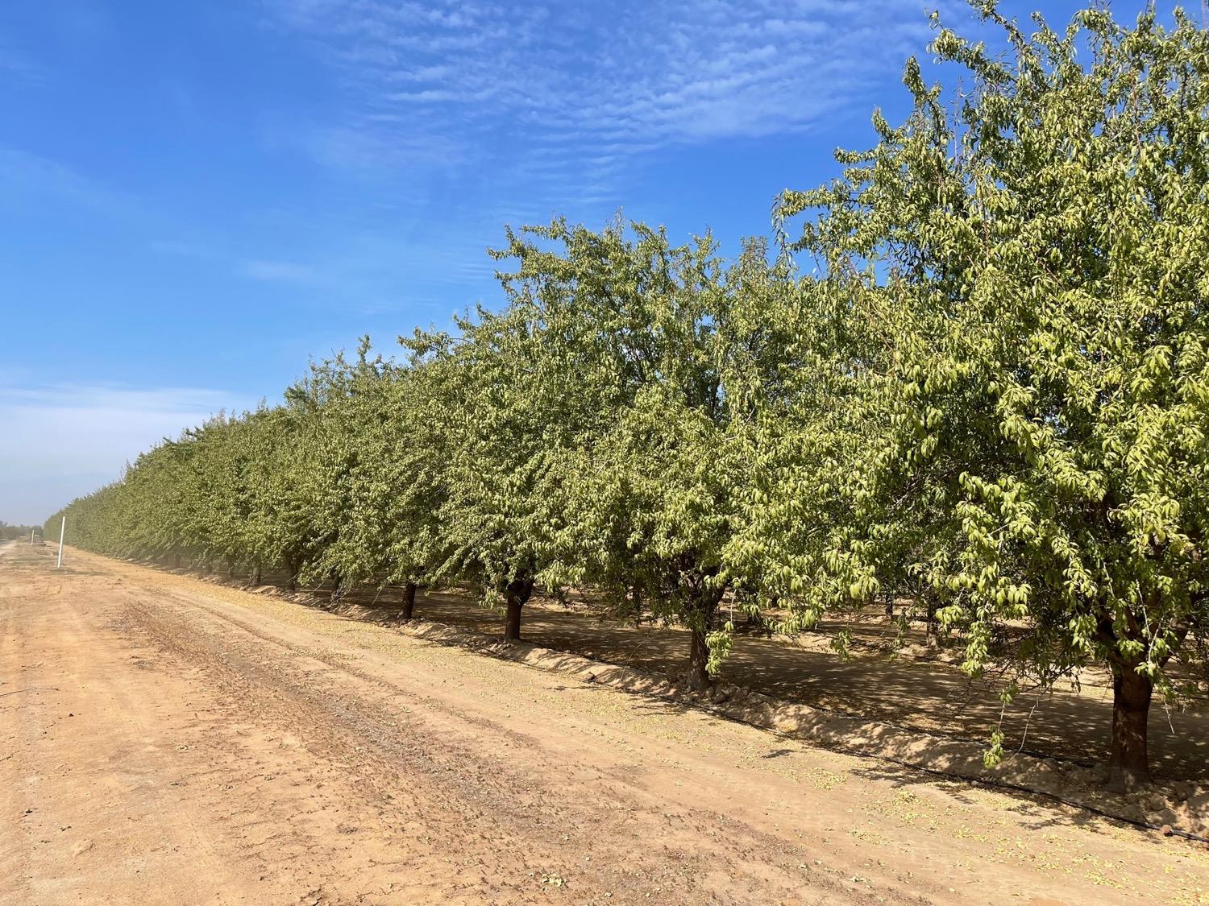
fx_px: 908
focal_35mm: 26
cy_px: 453
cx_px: 604
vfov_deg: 53.1
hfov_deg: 67.3
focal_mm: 5.1
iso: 32
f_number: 1.6
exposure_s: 1/3559
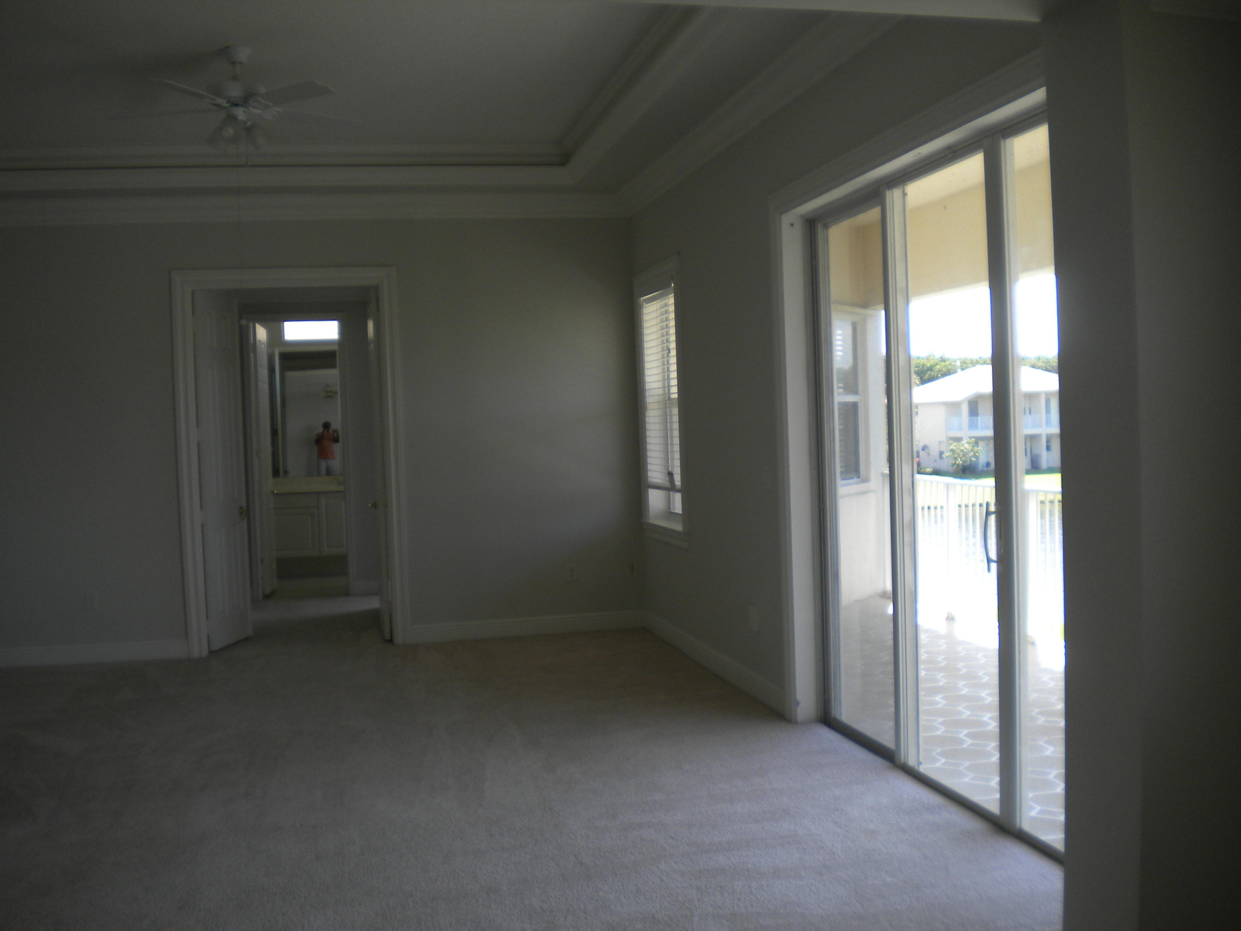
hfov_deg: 52.6
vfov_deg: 40.7
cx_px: 620
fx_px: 1255
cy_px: 466
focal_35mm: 35
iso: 80
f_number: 3.1
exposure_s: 1/160
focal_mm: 6.3
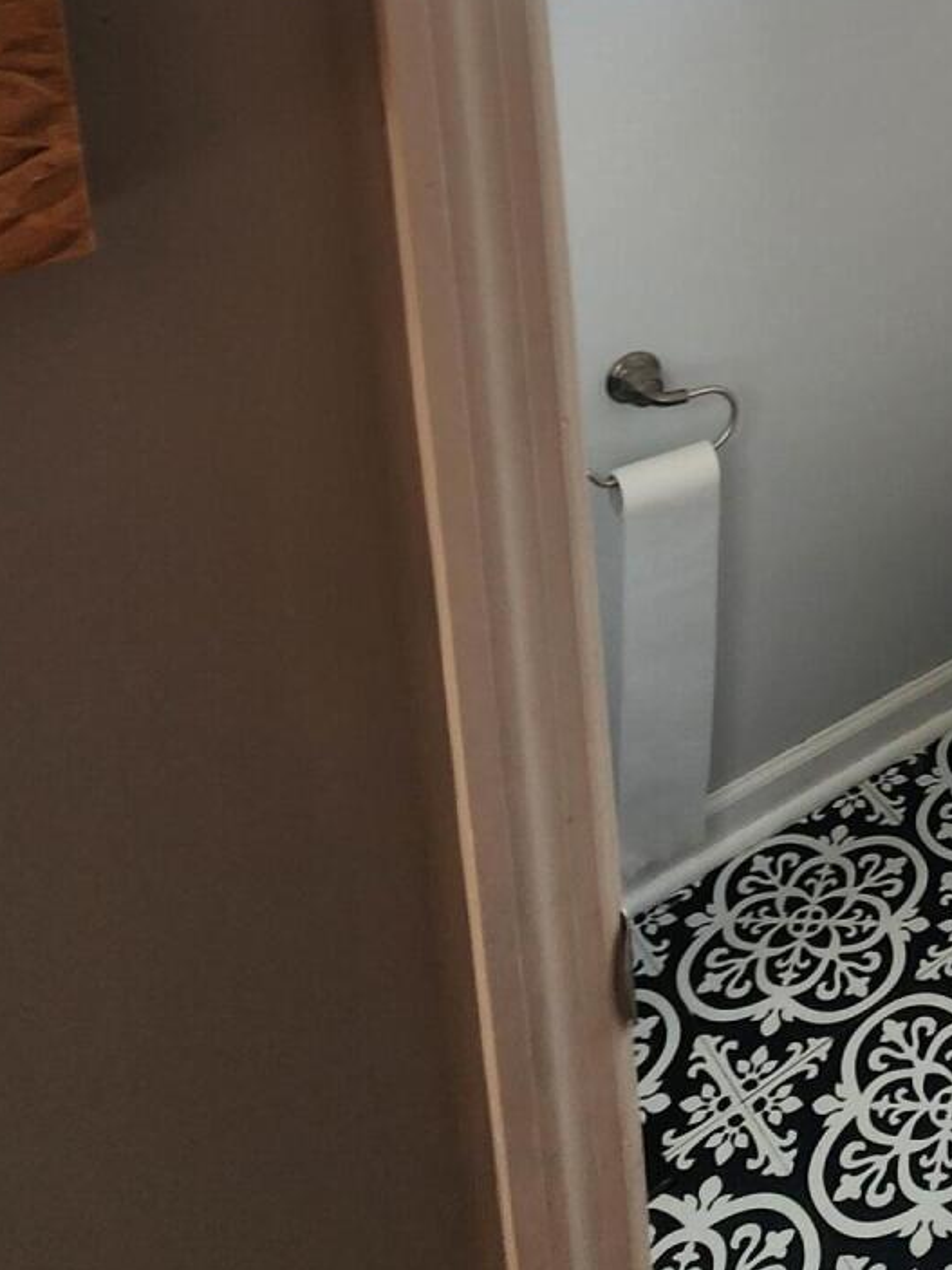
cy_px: -125
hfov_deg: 29.6
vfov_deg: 40.5
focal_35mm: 37
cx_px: 1288
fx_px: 1357
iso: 80
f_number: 2.2
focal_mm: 2.2
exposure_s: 1/60
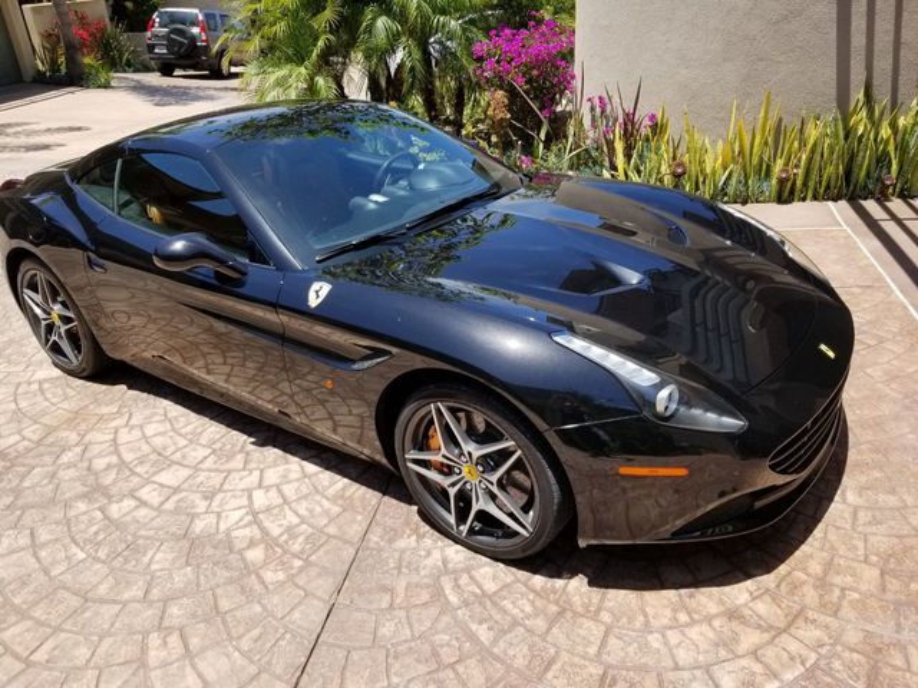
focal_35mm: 26
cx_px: 459
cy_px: 344
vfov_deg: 53.1
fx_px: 690
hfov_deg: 67.3
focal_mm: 4.3
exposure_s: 1/1836
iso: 50
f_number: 1.7
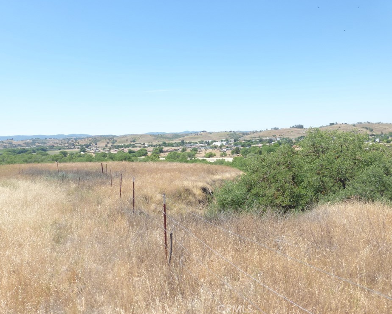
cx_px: 197
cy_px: 151
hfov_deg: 66.0
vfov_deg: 54.9
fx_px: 302
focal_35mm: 26
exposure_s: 1/500
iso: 100
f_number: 4
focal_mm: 4.3
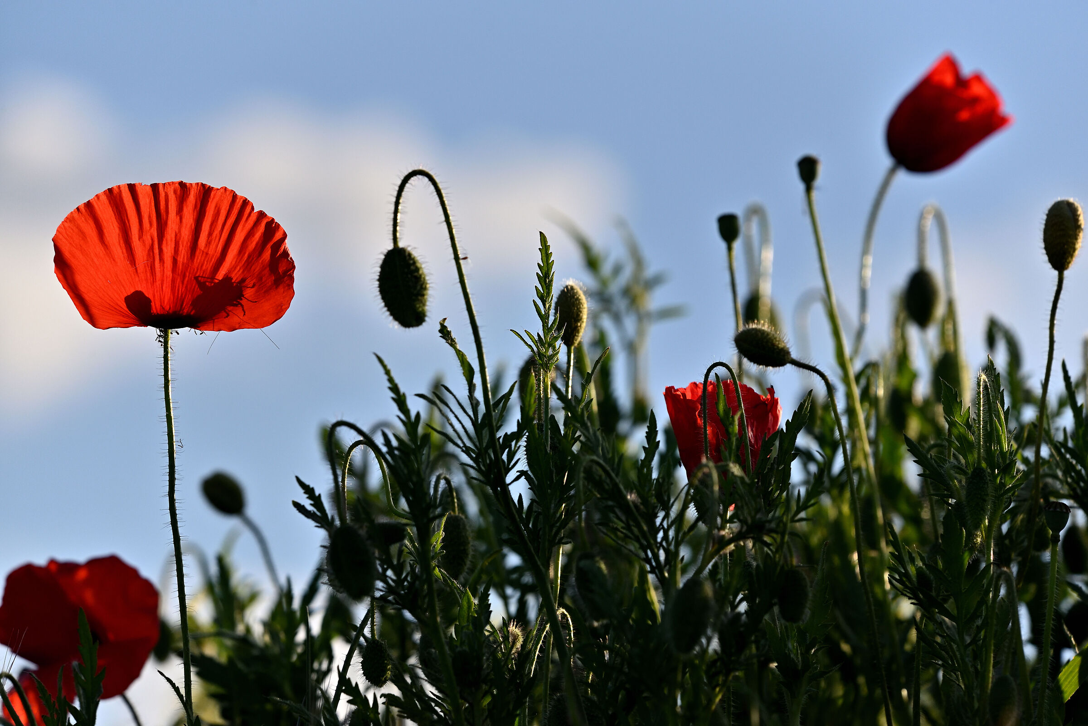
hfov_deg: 7.4
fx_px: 8465
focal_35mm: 280
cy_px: 363
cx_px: 544
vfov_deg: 4.9
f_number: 9
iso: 500
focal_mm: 280
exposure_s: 1/2000
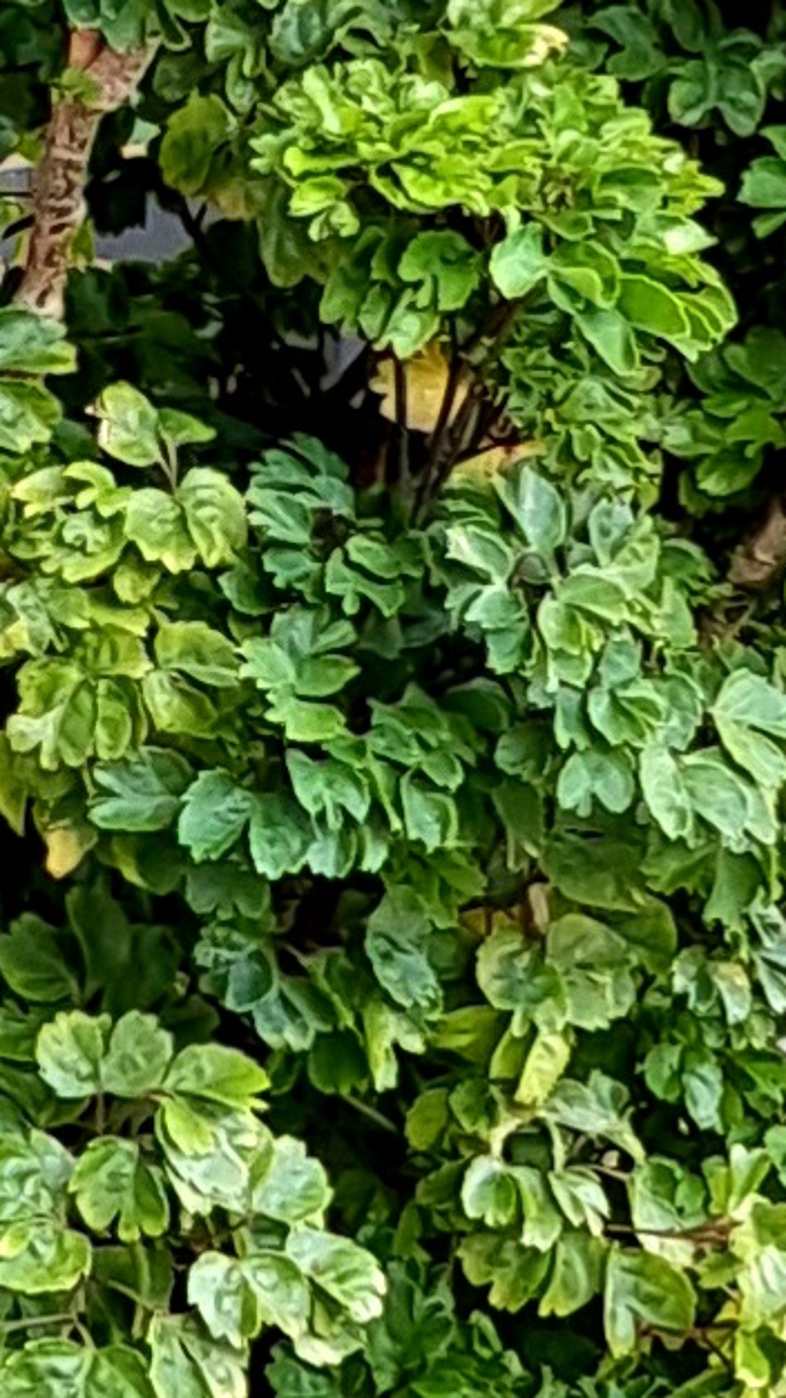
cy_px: 525
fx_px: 7153
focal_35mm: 193
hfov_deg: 5.5
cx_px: -2383
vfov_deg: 11.2
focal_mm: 5.23
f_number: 1.8
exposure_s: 1/60.2
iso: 50
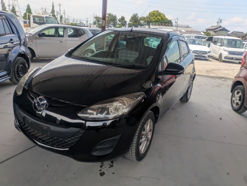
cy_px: 91
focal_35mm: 26
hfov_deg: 67.2
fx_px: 186
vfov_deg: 53.1
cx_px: 119
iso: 50
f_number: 1.89
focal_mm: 5.43
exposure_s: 1/1292
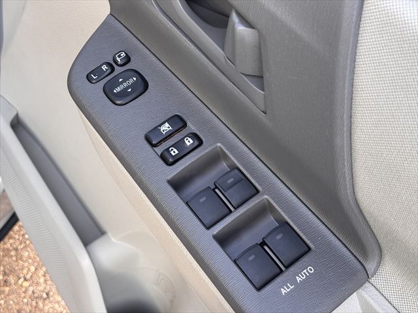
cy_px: 156
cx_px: 209
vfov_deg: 28.0
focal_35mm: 52
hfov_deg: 36.8
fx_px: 628
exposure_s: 1/88
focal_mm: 5.96
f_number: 1.6
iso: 50
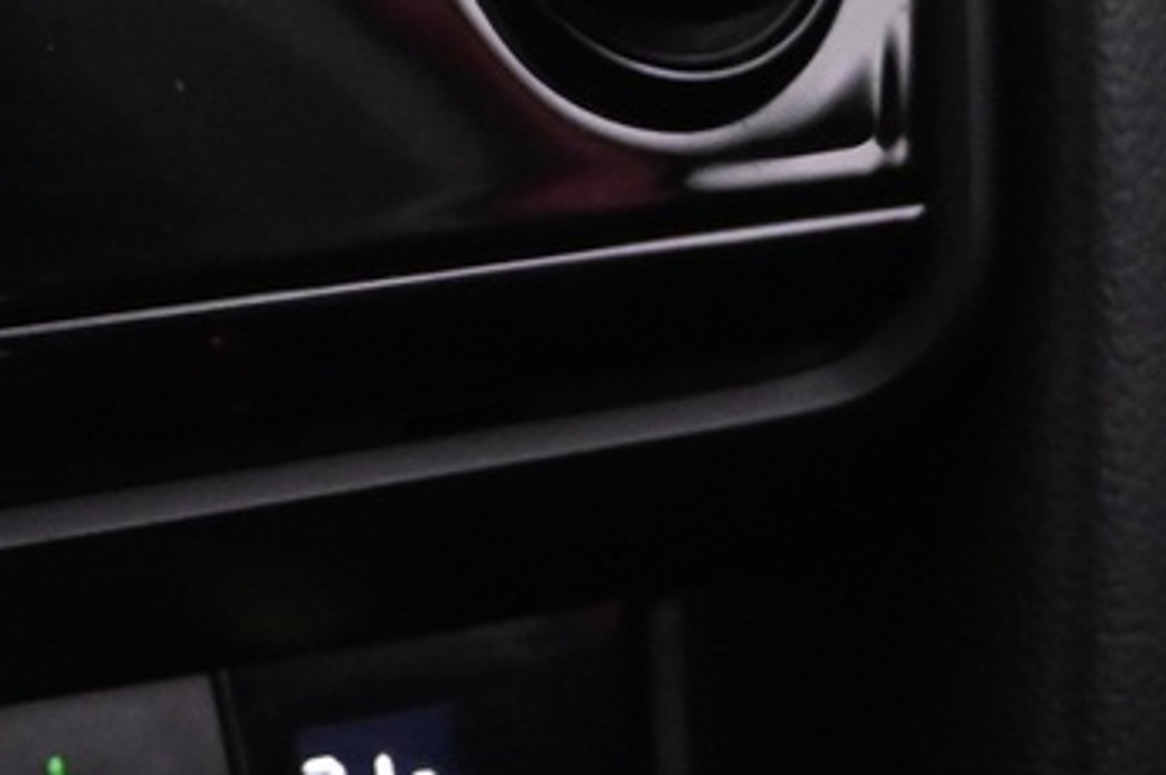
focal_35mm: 151
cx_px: -1176
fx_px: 4892
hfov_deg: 12.1
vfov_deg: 8.8
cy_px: -502
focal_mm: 21.5
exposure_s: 1/25
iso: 2500
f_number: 4
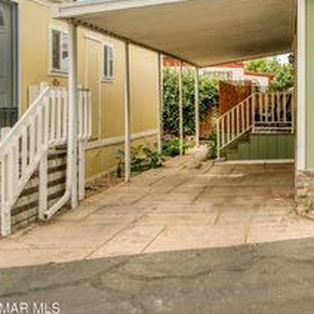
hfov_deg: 28.6
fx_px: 554
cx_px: 348
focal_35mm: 54
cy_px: 84
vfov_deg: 31.2
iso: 400
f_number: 14
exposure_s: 1/50
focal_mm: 18
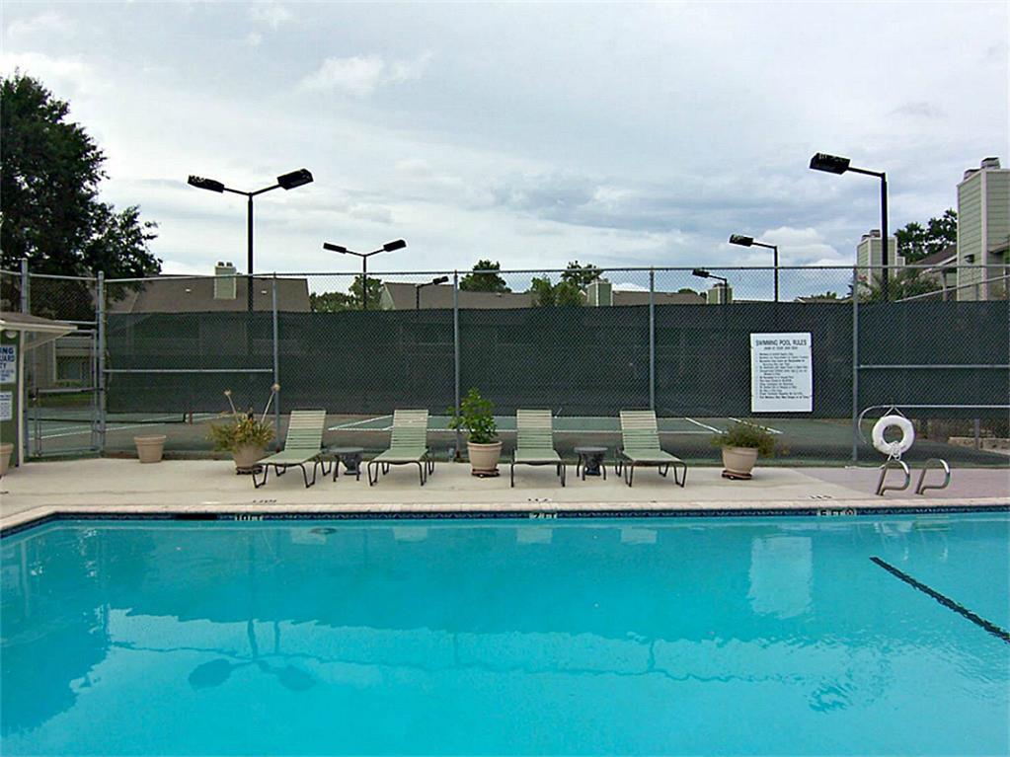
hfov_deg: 73.9
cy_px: 378
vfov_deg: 58.9
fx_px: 671
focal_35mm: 23
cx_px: 505
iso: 64
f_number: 5.6
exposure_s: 1/320
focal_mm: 3.8
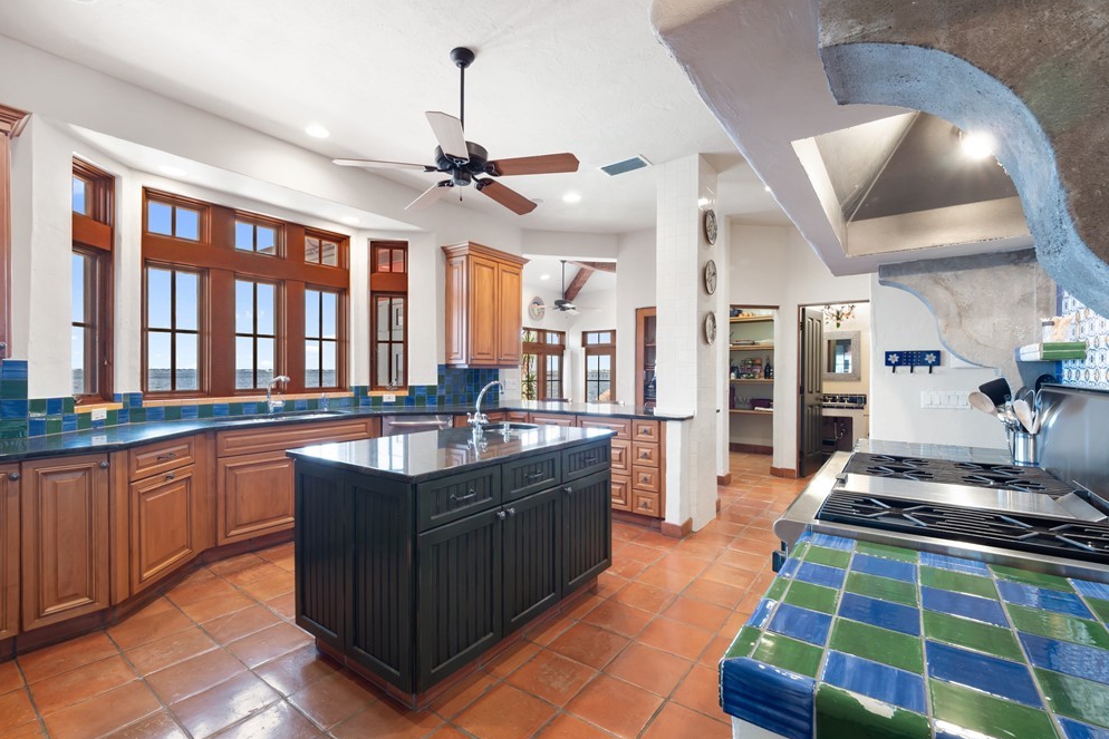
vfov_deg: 77.3
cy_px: 369
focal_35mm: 15
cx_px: 546
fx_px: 462
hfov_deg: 100.4
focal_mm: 7
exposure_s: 1/2
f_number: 7.1
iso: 200
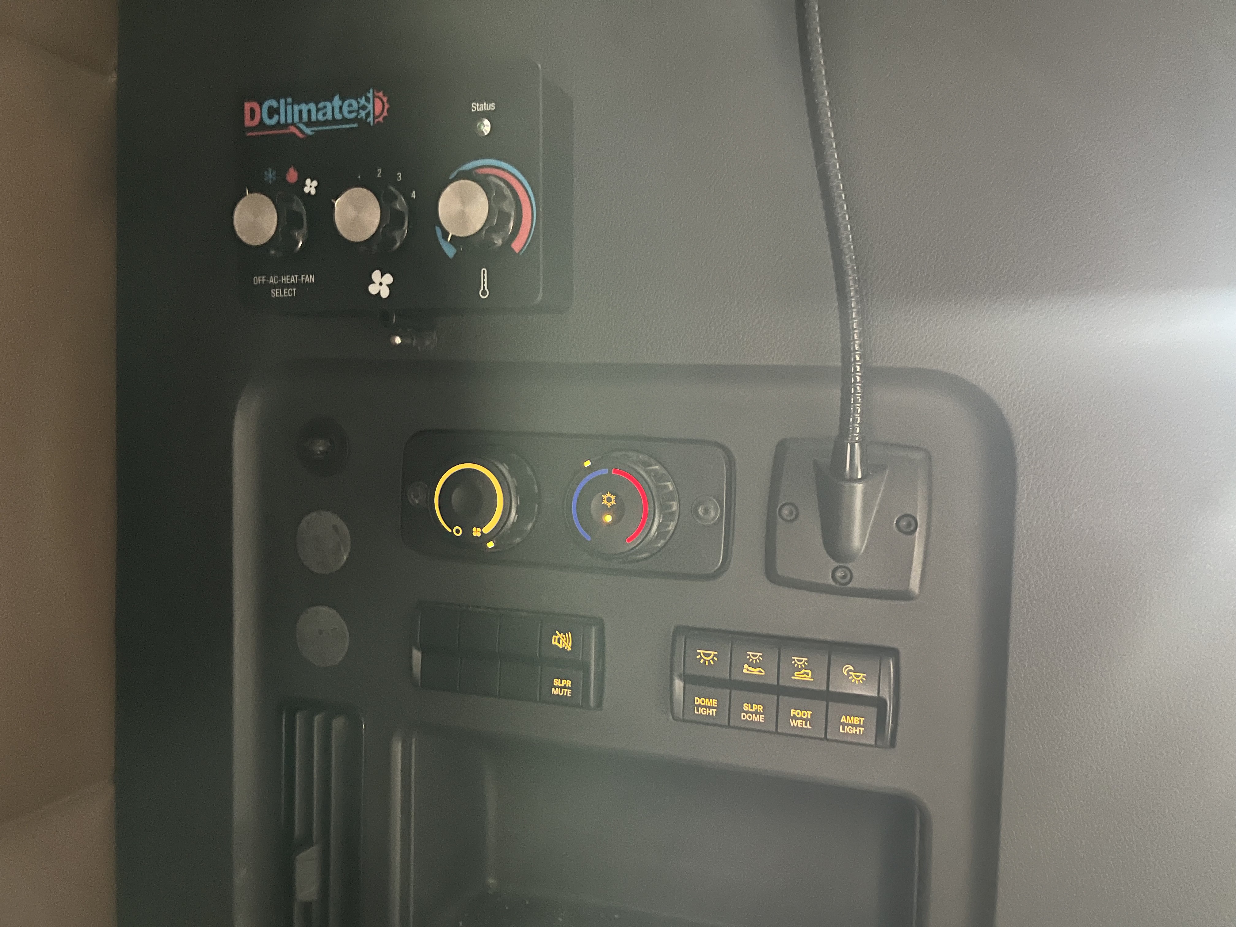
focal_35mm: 26
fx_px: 928
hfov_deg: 67.3
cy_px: 464
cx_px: 618
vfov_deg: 53.1
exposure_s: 1/16
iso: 640
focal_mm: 5.1
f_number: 1.6
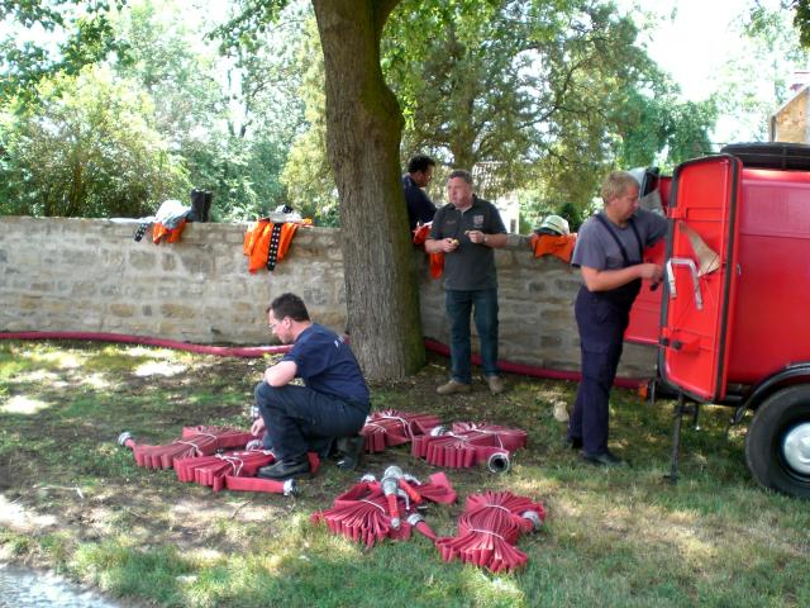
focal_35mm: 38
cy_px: 304
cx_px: 405
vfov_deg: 37.7
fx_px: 889
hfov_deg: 49.0
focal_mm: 6.3
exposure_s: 1/125
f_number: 3.1
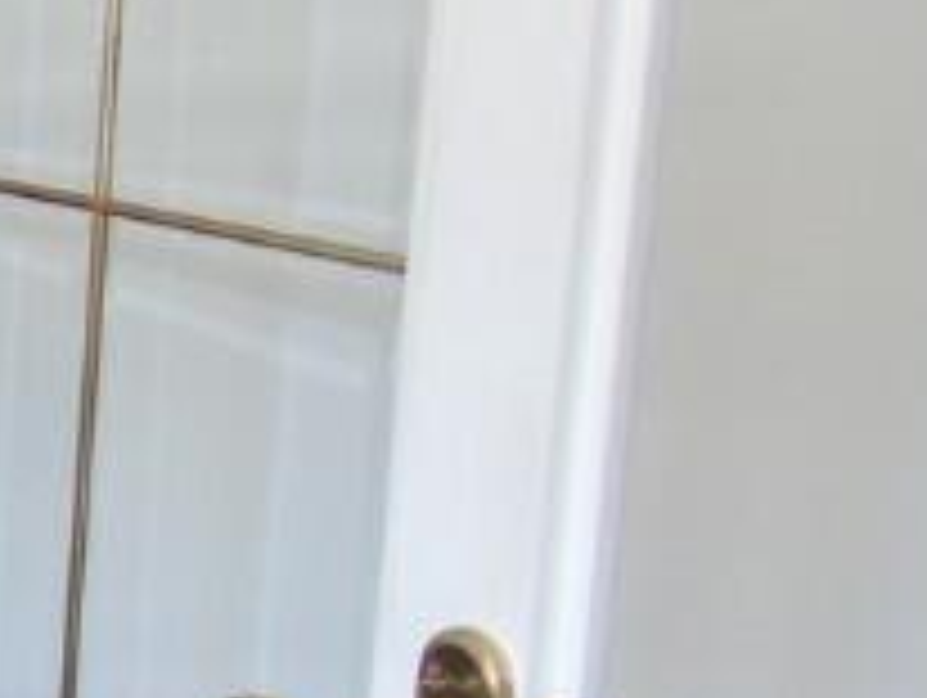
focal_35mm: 124
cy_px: 540
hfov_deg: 13.1
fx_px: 3325
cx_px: -1102
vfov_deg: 11.9
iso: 160
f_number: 3.4
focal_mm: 4.4
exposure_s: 1/30
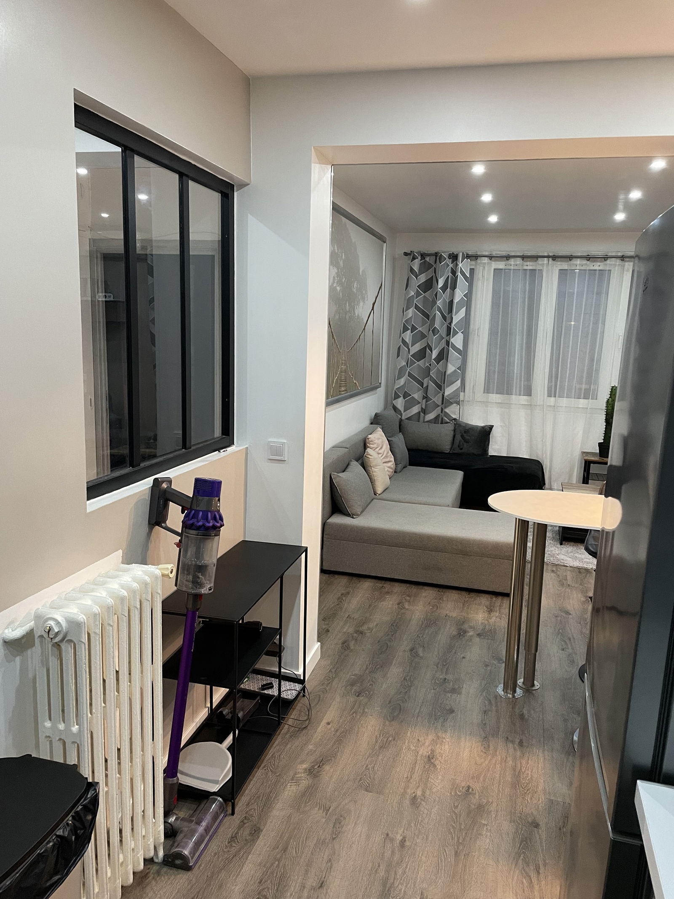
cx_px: 337
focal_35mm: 26
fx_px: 675
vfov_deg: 67.3
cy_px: 450
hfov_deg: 53.1
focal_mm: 4.2
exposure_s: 1/50
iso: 250
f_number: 1.6
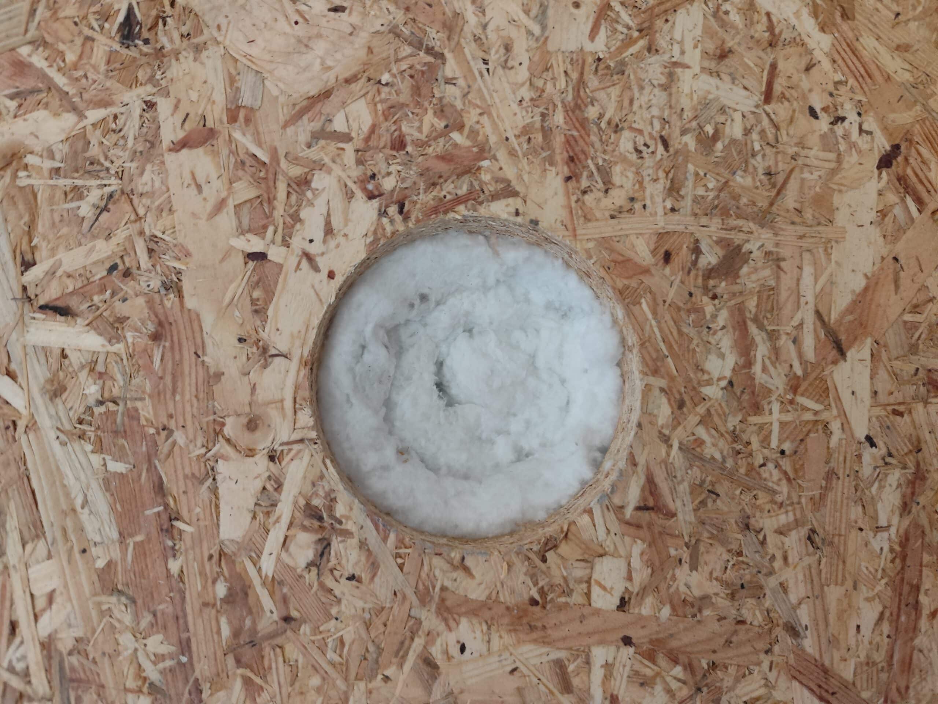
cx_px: 469
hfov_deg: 73.9
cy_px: 352
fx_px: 623
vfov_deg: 58.9
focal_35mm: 23
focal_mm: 6.14
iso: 1000
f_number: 1.65
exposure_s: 1/50
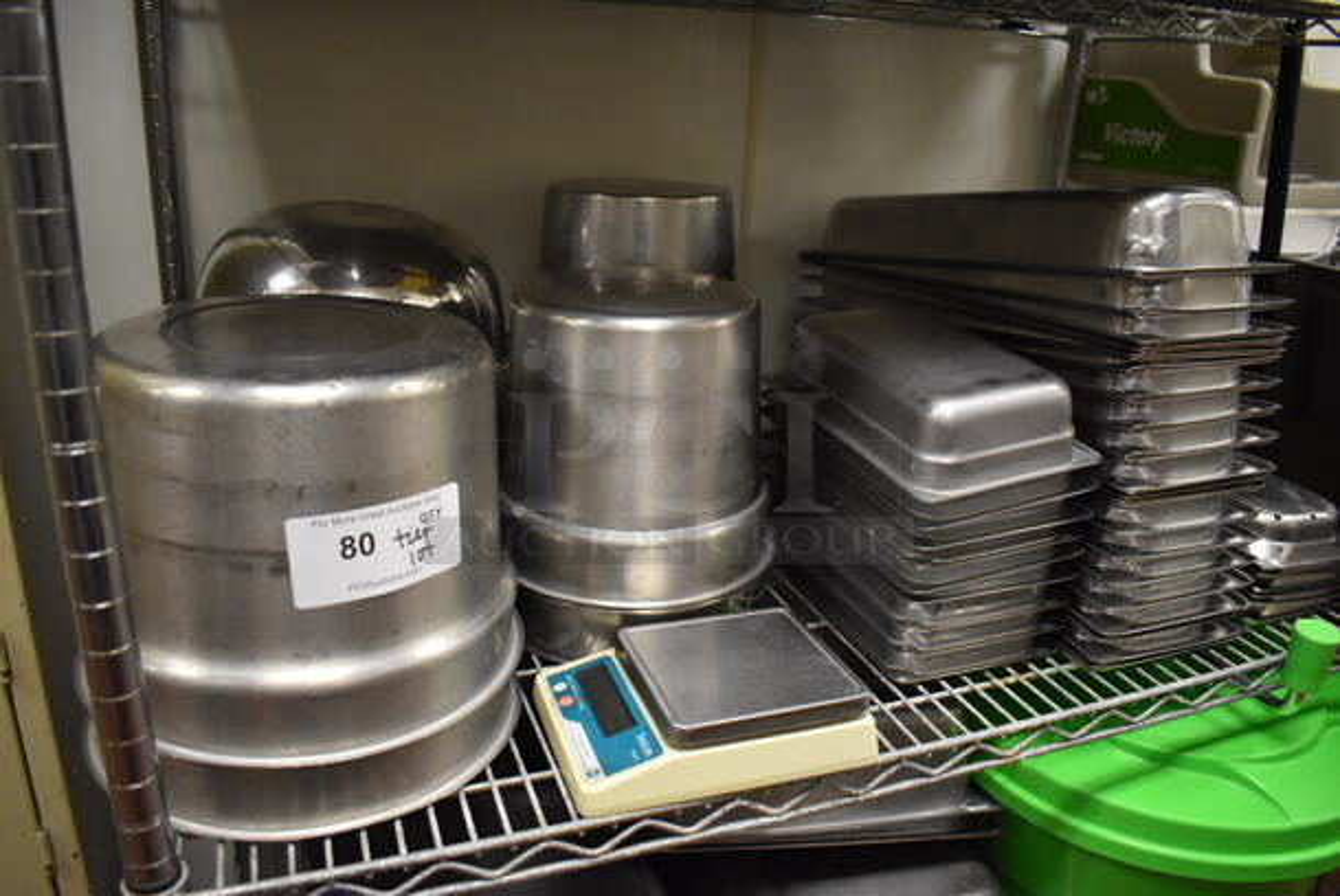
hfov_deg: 67.3
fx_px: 1006
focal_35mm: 27
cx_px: 670
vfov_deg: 48.0
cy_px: 448
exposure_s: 1/125
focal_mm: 18
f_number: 3.5
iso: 2800
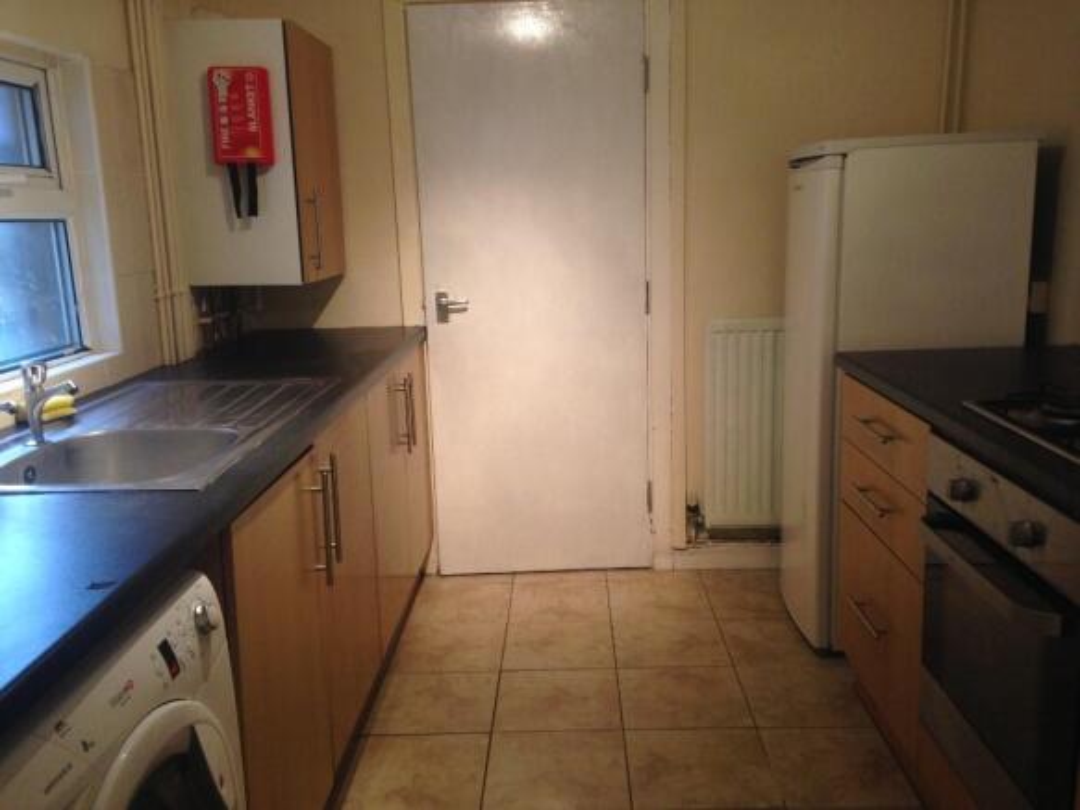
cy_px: 405
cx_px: 540
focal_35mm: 33
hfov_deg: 55.4
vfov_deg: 42.9
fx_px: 1029
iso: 125
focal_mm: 4.12
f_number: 2.4
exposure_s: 1/20
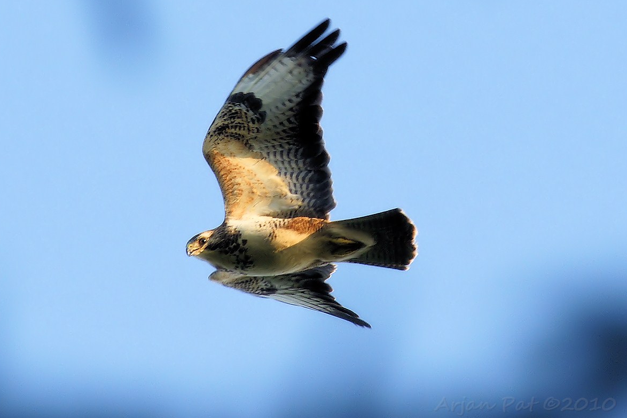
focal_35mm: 479
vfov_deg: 2.9
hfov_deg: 4.3
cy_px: 210
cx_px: 309
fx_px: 8343
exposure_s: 1/500
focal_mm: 300
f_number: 5.6
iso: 400
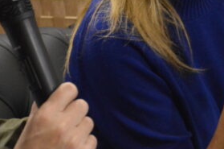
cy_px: 8
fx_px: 1412
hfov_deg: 9.0
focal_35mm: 227
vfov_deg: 6.0
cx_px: 25
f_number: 5.6
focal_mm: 55
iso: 3200
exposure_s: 1/30
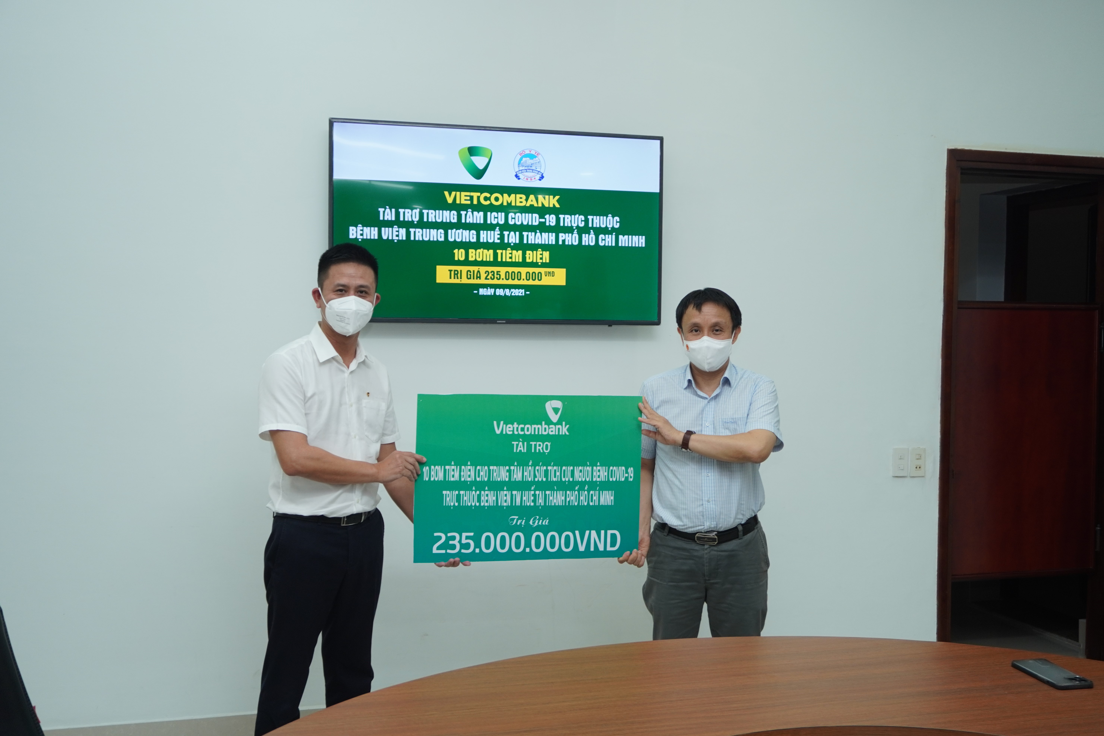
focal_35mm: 36
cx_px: 552
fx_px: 1104
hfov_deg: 53.1
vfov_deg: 36.9
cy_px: 368
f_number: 4.5
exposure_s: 1/60
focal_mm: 24
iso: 400
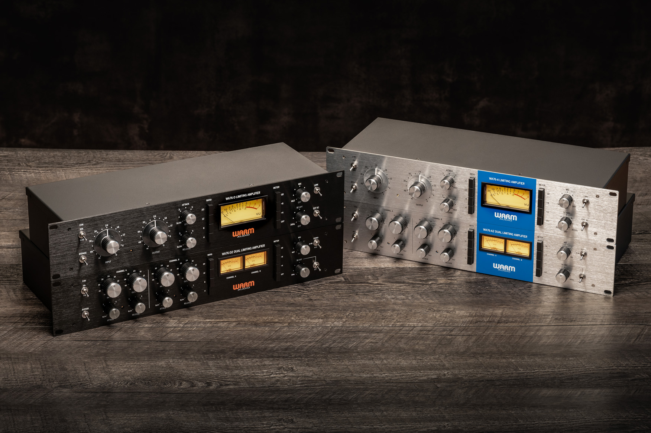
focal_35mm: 80
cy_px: 216
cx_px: 326
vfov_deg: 17.0
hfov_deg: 25.4
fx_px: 1446
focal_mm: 80
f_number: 10
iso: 400
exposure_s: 1/10
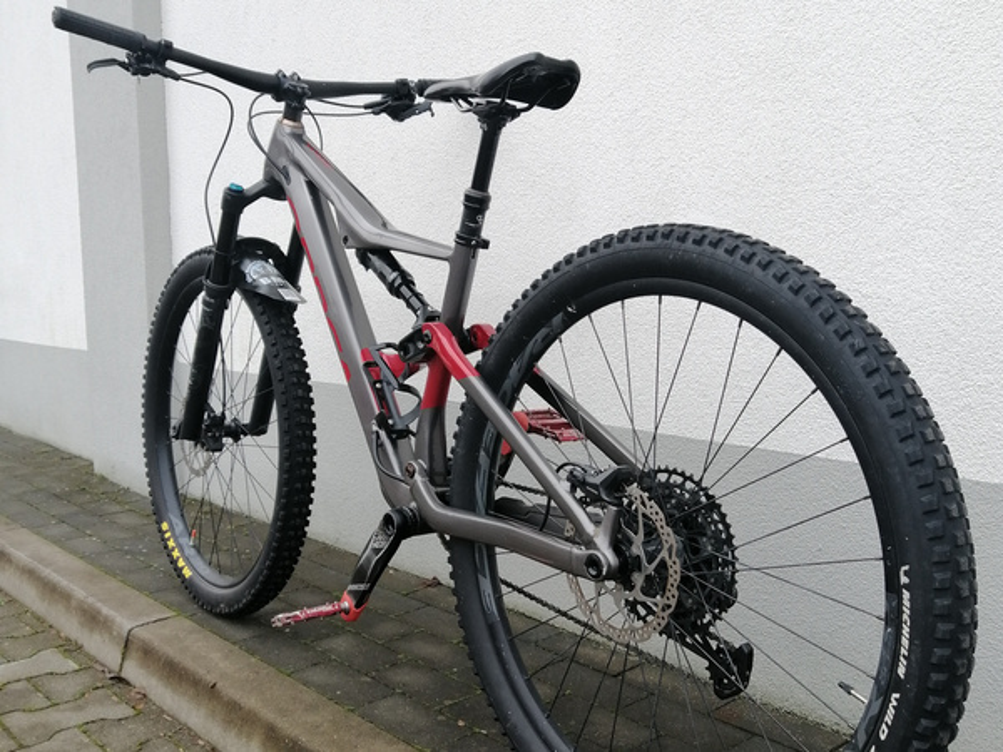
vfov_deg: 53.1
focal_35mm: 26
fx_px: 753
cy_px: 376
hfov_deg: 67.3
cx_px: 502
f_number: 1.8
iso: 80
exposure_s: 1/100
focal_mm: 3.95
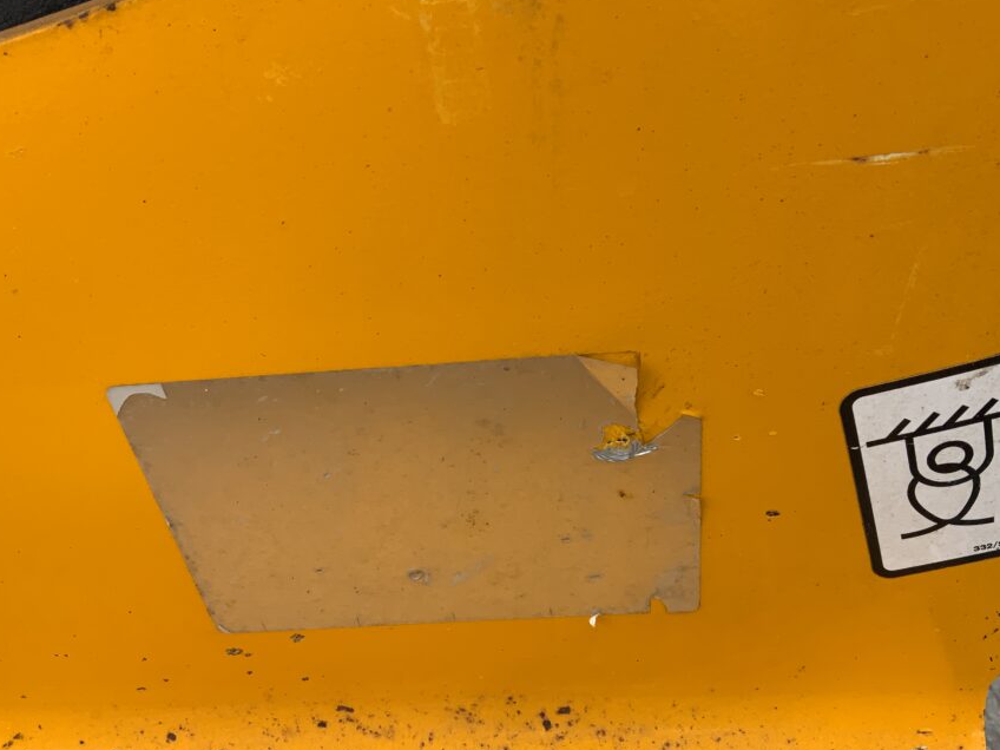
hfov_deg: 52.6
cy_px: 397
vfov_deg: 40.7
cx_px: 513
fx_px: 1011
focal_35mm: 35
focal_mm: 3
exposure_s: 1/580
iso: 16
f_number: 1.8
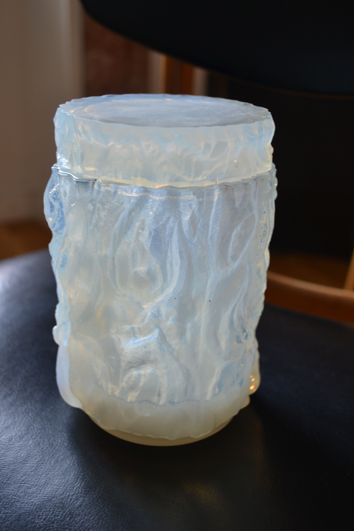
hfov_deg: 31.9
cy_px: 266
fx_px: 619
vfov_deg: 46.4
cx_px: 177
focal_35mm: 42
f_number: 4.5
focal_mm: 28
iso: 400
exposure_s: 1/40
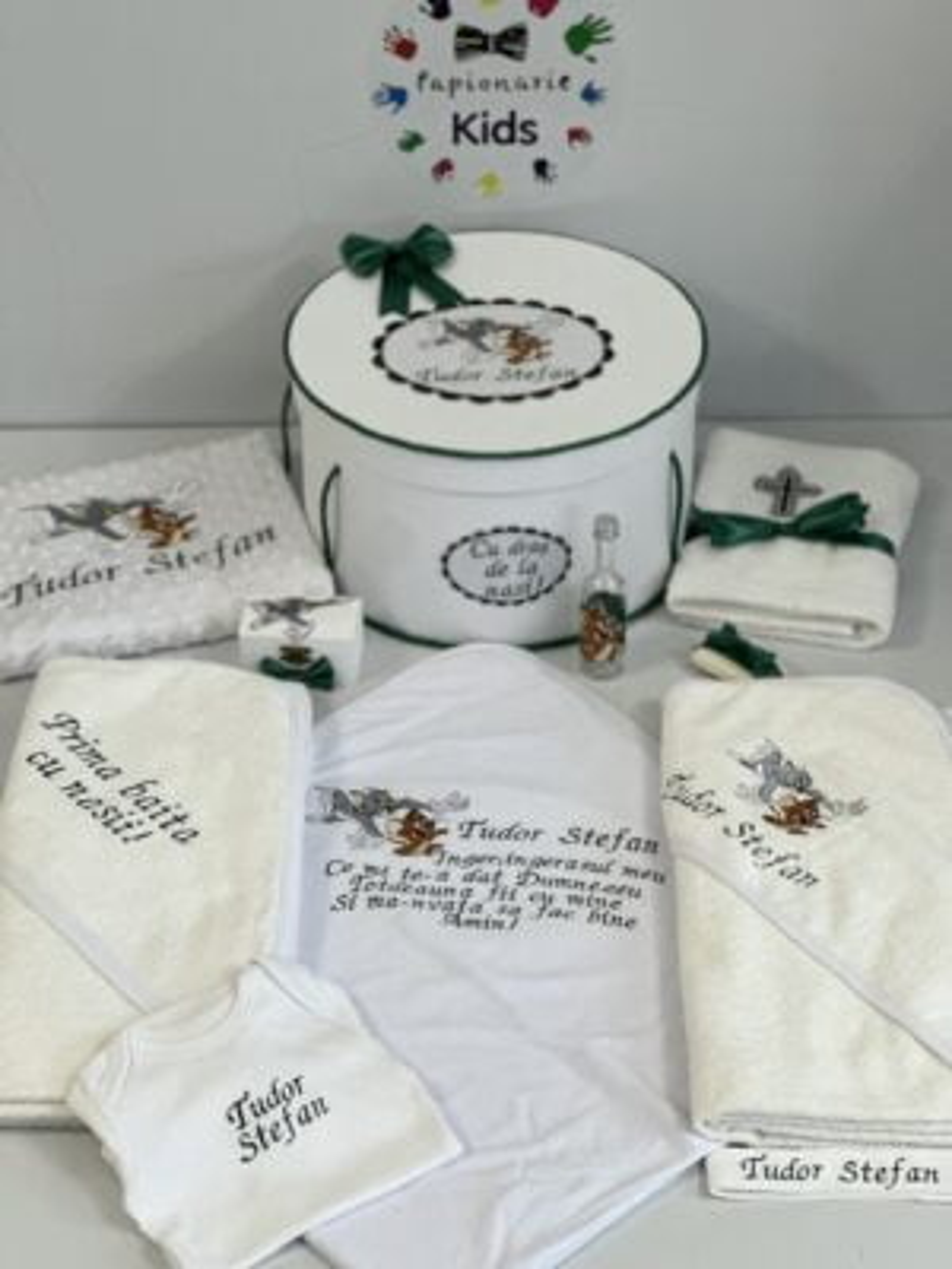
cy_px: 634
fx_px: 2824
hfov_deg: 19.1
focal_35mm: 77
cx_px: 476
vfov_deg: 25.3
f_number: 2.8
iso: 160
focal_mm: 9
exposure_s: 1/100
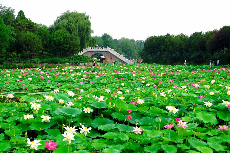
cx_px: 116
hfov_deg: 24.3
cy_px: 76
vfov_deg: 16.4
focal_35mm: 84
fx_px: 533
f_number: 6.3
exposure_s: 1/250
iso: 250
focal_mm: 55
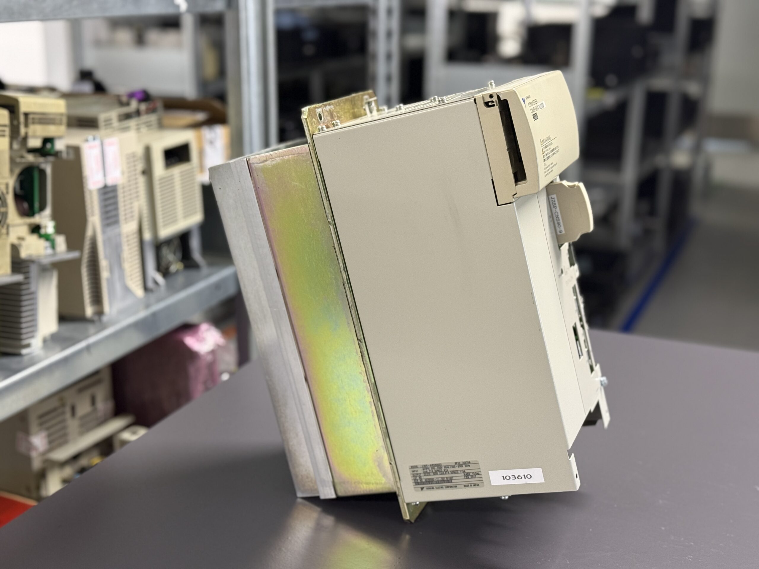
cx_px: 380
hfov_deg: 39.7
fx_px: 1052
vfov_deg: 30.3
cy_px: 284
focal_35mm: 48
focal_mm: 6.76
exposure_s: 1/33
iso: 200
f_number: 1.78
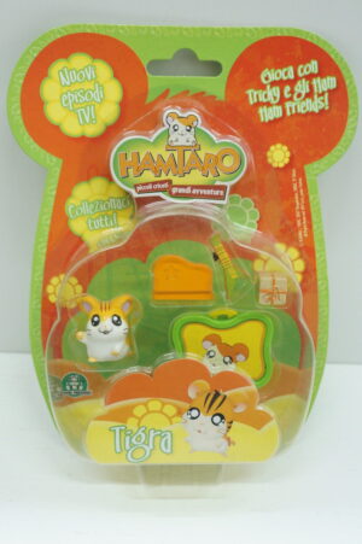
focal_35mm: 36
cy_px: 272
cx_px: 181
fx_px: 544
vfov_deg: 53.2
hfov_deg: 36.8
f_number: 5.6
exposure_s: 1/60
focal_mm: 24
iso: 2000
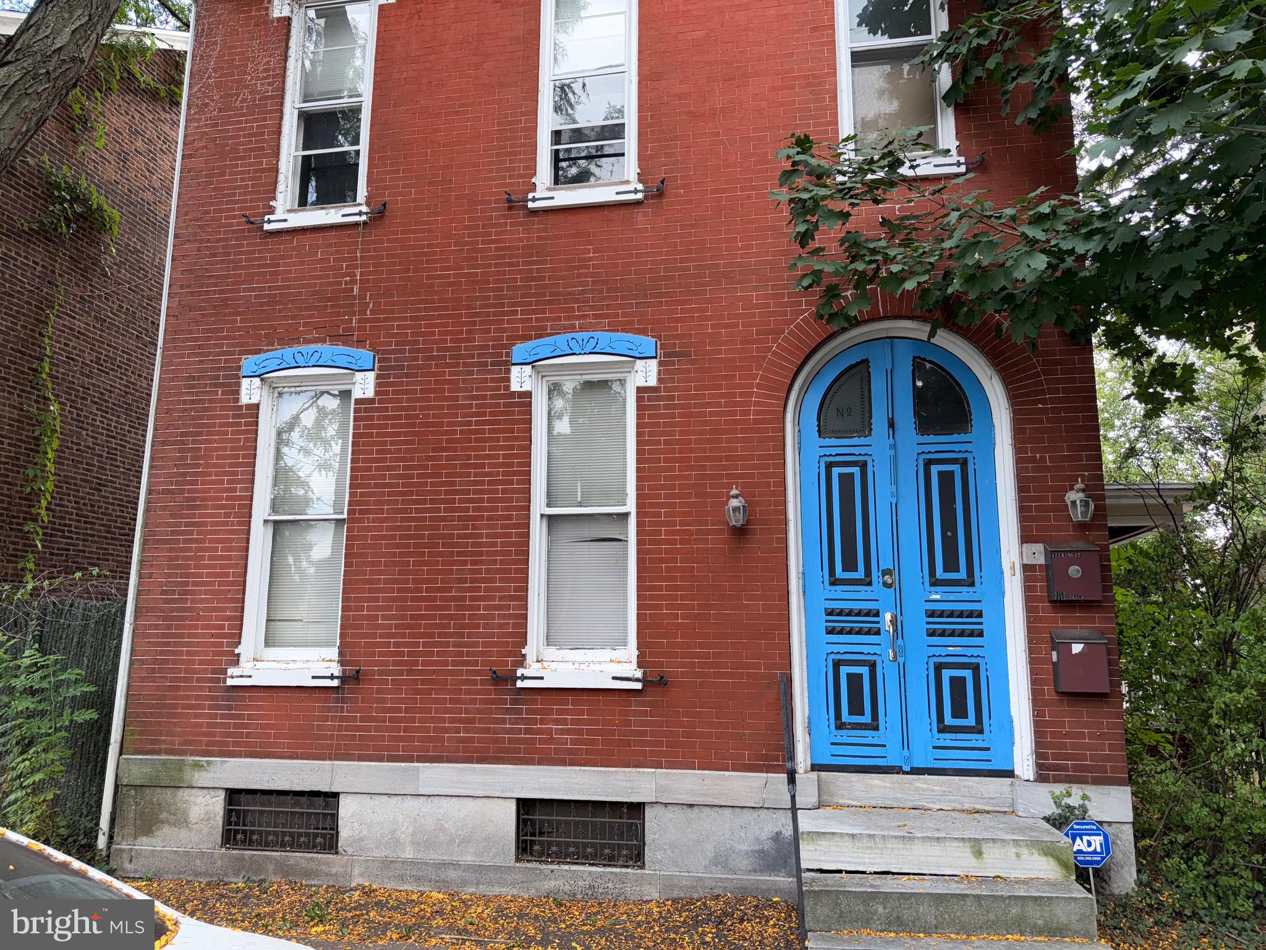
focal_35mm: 24
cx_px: 633
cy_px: 475
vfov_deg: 56.8
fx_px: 878
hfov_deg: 71.6
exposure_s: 1/152
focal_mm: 6.76
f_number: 1.78
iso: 50
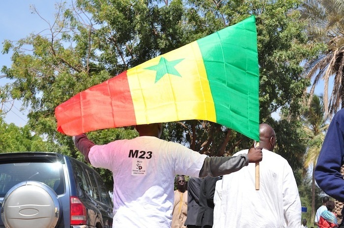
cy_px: 114
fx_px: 787
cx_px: 172
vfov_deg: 16.5
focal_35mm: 82
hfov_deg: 24.6
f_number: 10
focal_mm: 55
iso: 200
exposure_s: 1/320
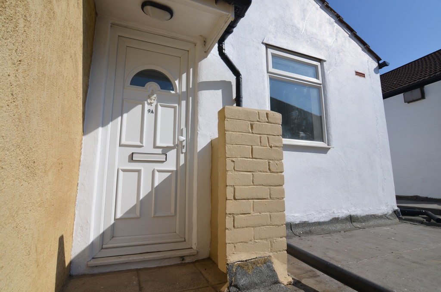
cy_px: 146
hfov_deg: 90.1
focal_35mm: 18
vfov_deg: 67.1
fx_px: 220
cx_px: 220
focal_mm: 12
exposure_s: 1/320
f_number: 9
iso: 100
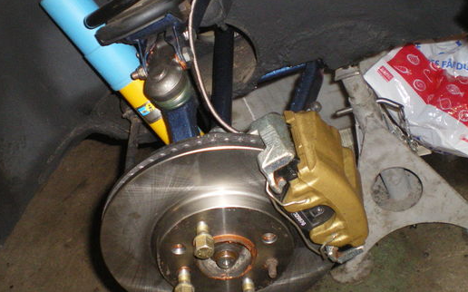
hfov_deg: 40.3
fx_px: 637
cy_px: 141
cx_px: 222
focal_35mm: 50
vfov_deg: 25.8
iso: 400
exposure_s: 1/50
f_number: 3.1
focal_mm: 6.3
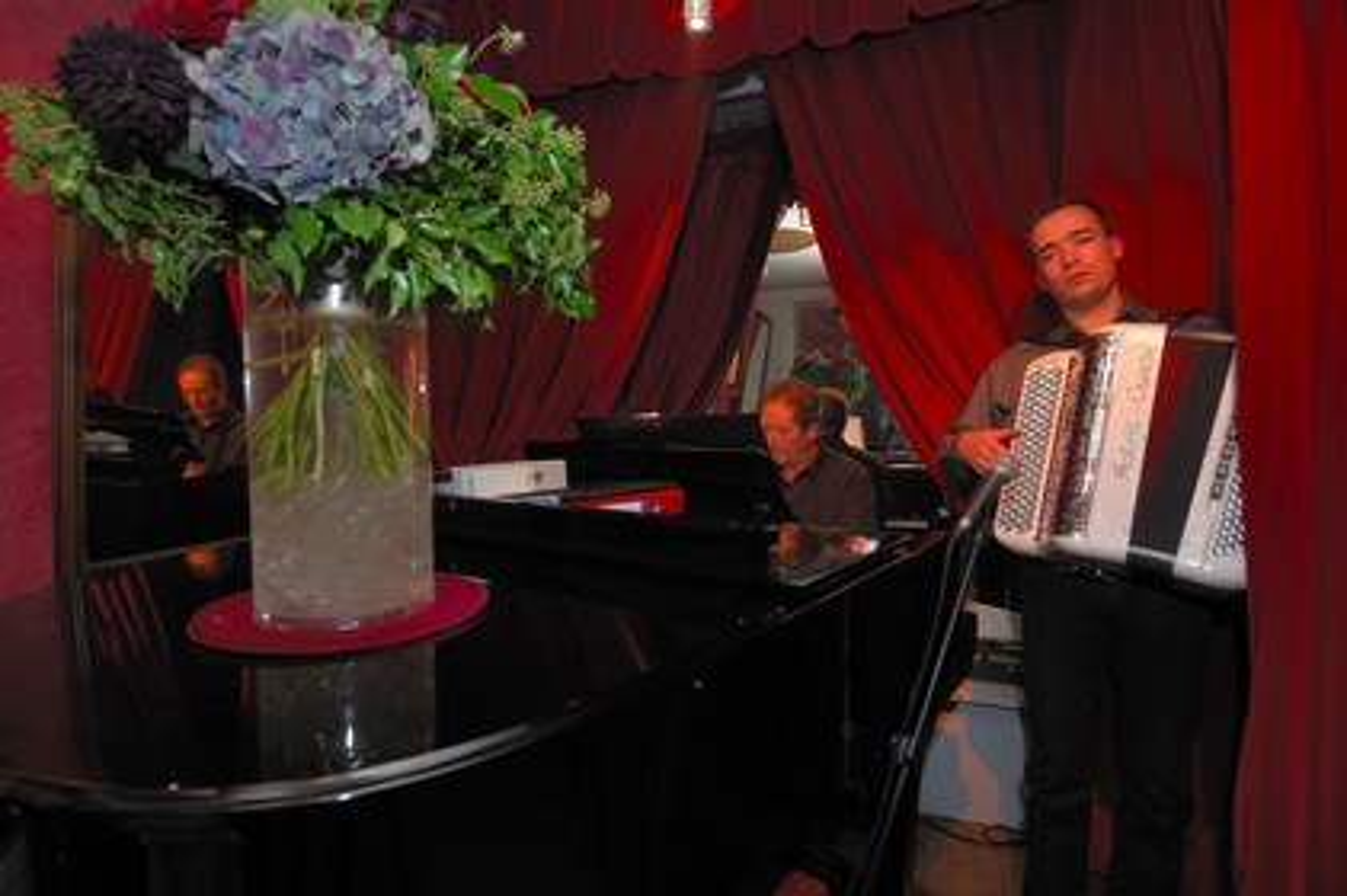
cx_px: 674
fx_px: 673
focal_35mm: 18
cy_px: 448
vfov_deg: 67.3
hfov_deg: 90.0
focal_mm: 12
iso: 100
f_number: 5
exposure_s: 1/2
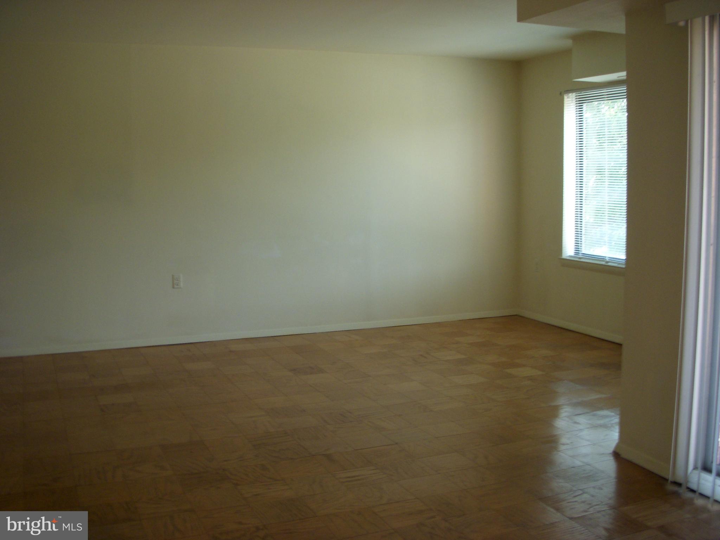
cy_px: 270
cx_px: 360
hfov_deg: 49.0
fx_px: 790
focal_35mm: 38
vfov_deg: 37.7
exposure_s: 1/30
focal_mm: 6.3
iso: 125
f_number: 3.3
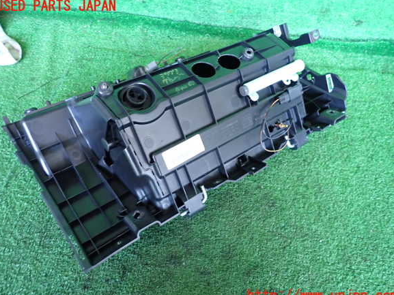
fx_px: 296
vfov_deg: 53.1
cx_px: 197
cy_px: 151
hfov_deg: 67.3
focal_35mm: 26
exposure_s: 1/30
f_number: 2
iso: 640
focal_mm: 4.5
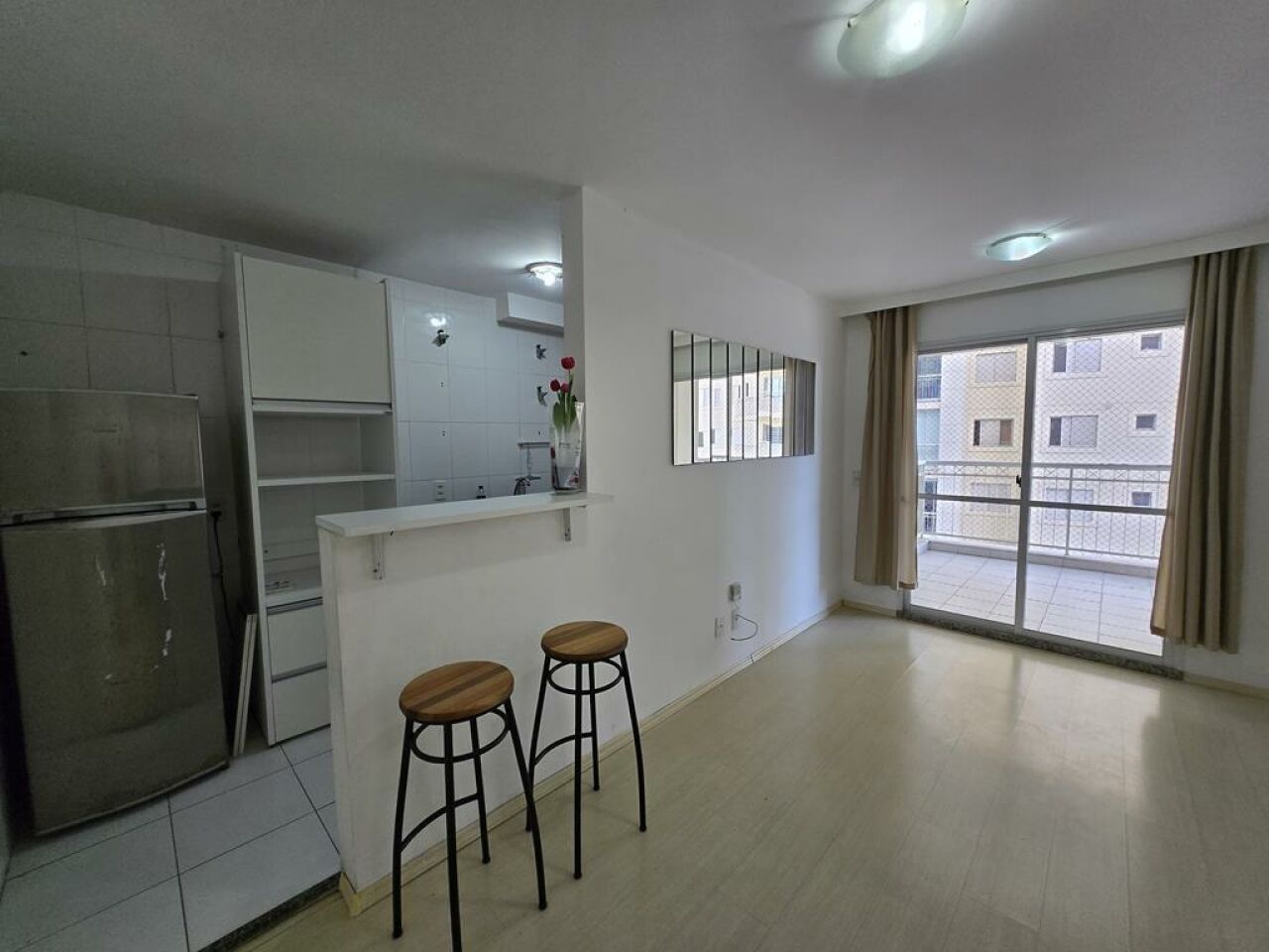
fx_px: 477
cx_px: 634
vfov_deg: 89.9
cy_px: 476
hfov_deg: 106.2
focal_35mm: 13
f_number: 2.2
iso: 64
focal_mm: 1.7
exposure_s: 1/60
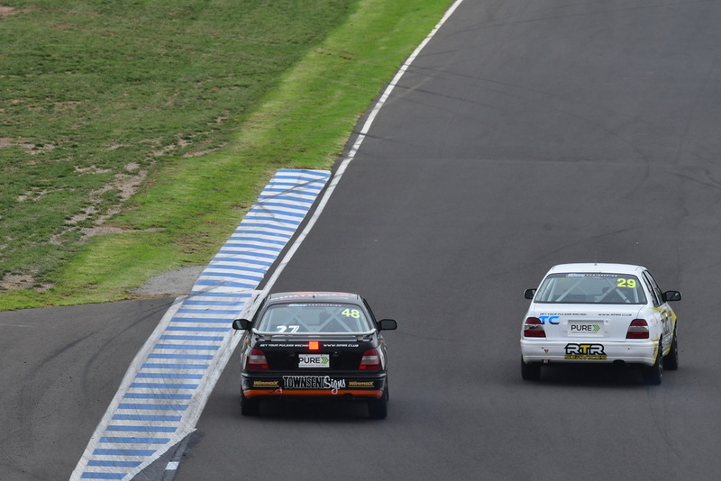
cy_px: 240
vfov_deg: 2.3
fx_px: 12020
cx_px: 360
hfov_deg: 3.4
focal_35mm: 600
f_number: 10
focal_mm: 400
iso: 640
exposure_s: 1/640
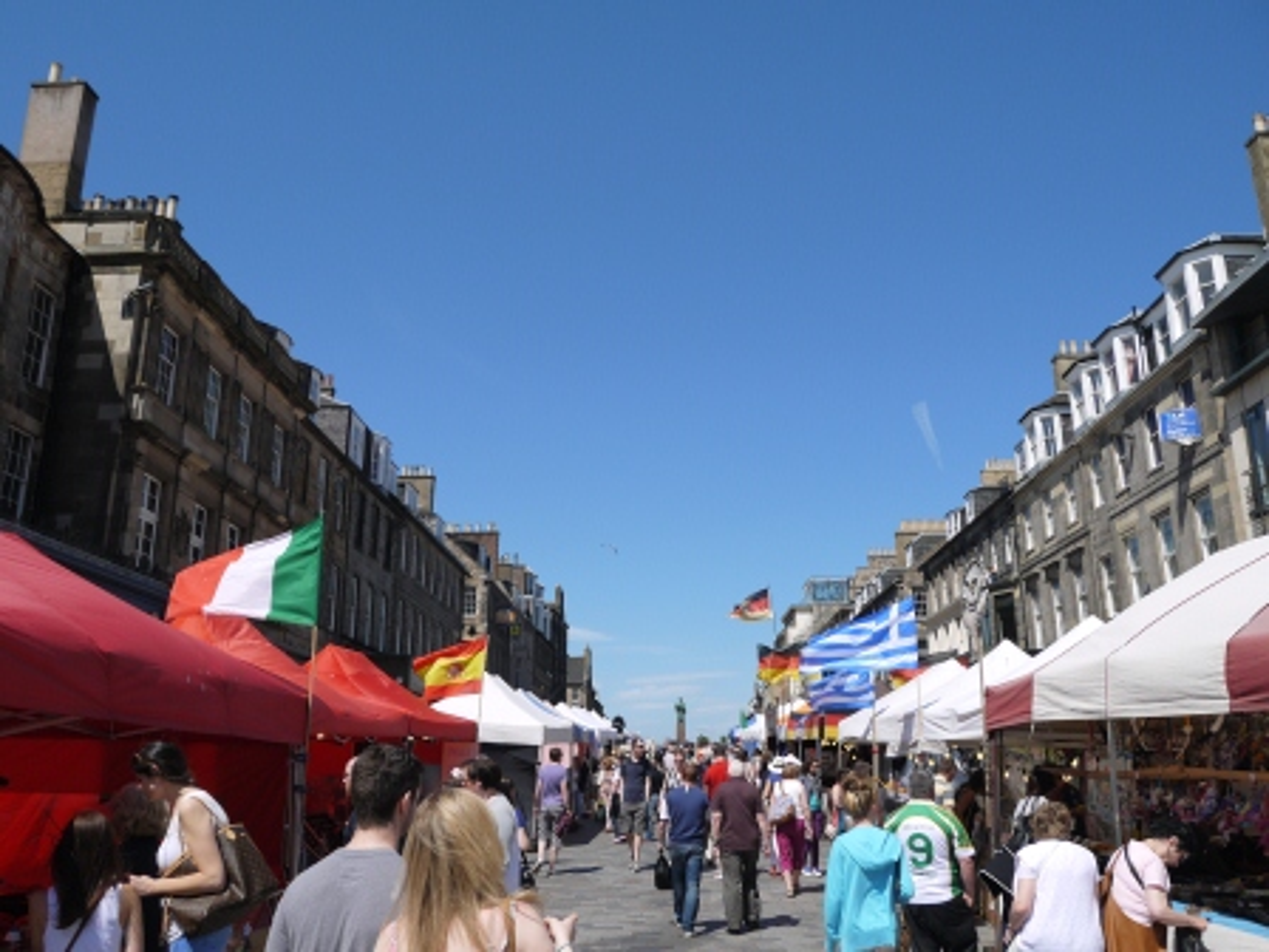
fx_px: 1100
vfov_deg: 46.8
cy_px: 476
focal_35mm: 30
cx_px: 634
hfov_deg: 60.0
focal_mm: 15
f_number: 8
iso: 160
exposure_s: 1/640
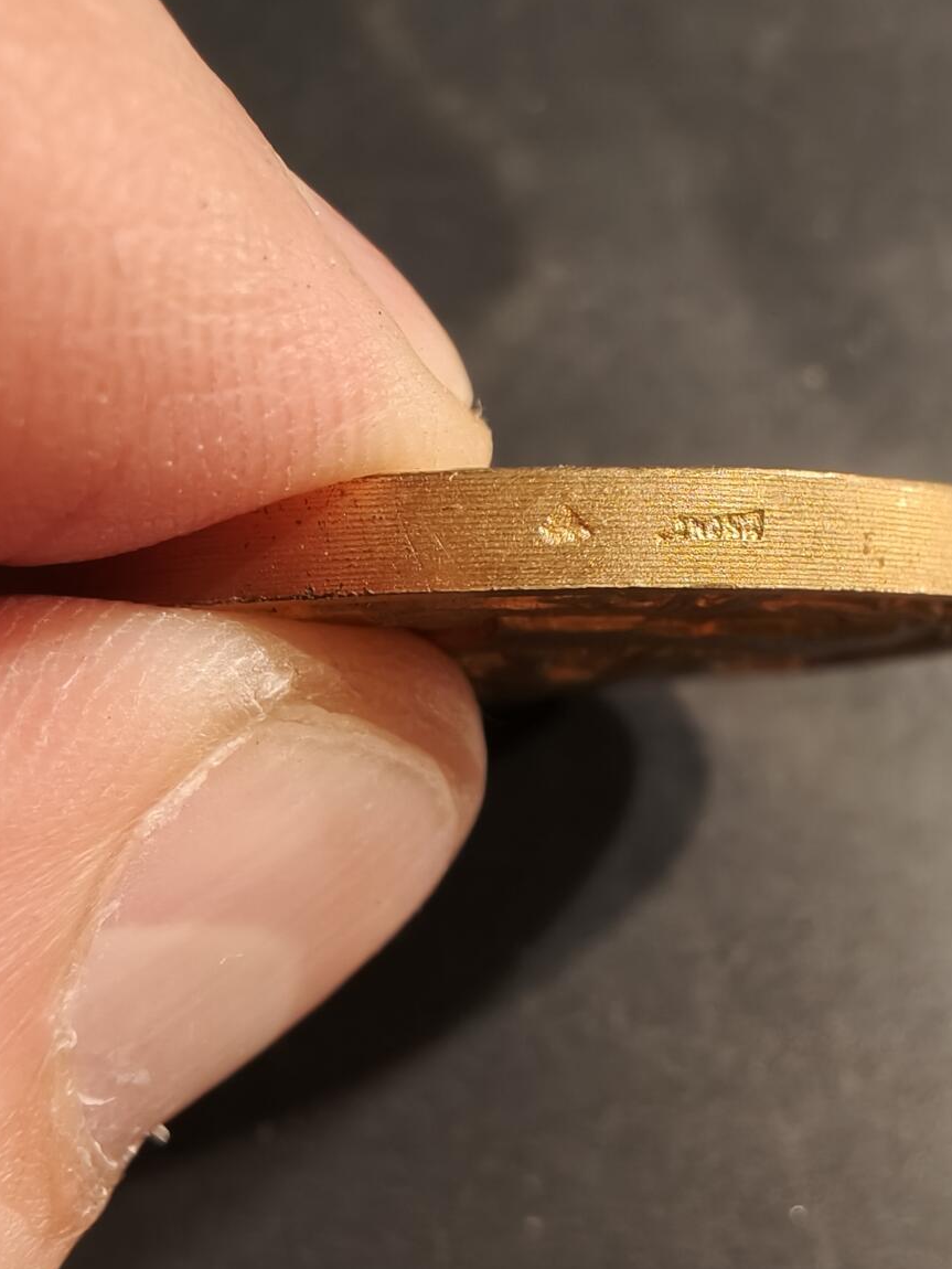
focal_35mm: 36
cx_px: 592
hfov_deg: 39.4
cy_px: 670
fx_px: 1320
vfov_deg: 51.3
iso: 250
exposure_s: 1/100
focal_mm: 2.32
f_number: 2
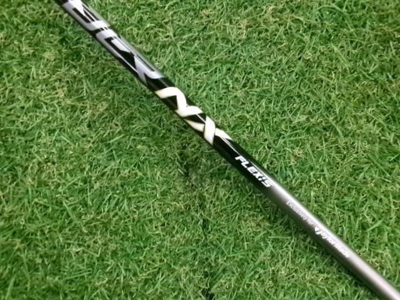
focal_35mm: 28
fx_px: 324
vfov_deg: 49.7
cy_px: 150
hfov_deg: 63.4
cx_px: 200
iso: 800
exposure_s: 1/34
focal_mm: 5.1
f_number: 3.9
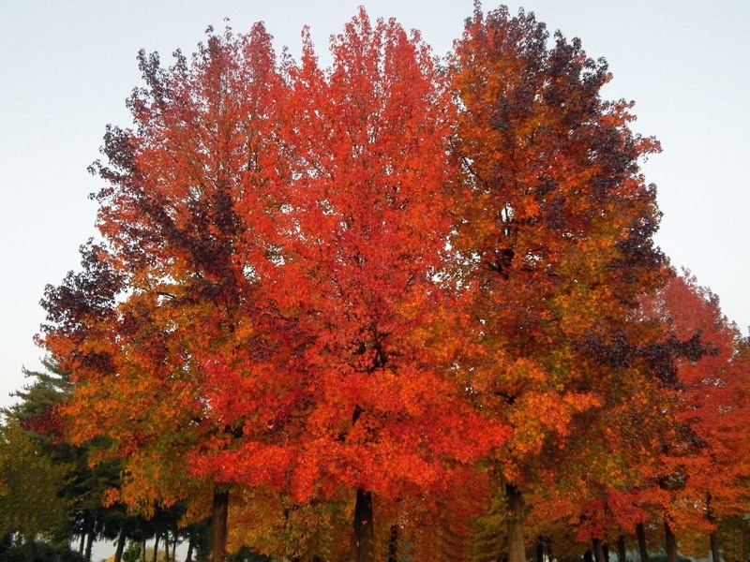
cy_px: 281
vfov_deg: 45.4
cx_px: 375
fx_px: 672
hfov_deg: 58.4
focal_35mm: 31
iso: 560
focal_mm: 5.6
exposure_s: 1/15
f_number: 3.2
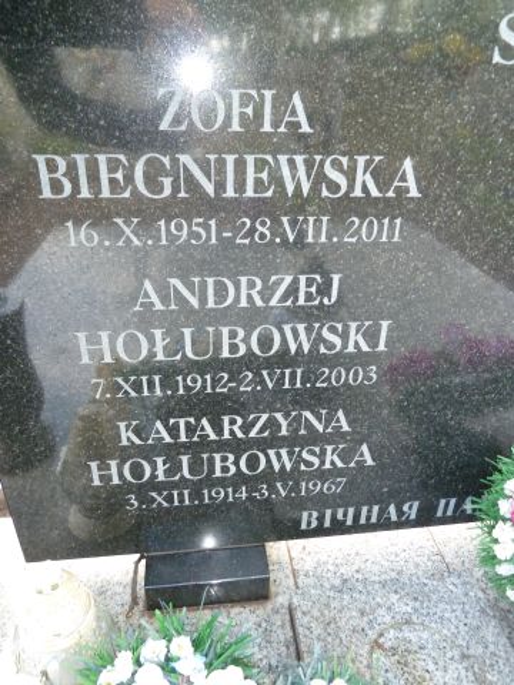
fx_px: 495
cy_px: 342
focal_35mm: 25
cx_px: 257
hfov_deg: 54.9
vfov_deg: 69.4
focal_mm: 4.1
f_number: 3.3
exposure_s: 1/60
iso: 320
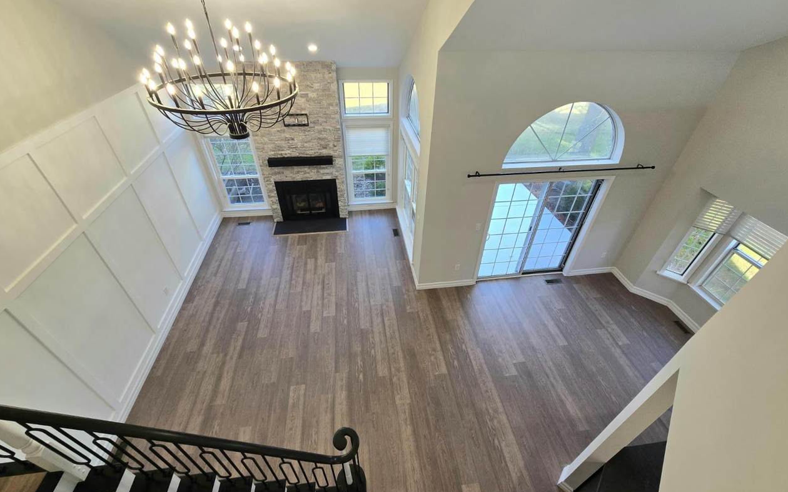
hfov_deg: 105.3
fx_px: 301
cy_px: 249
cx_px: 396
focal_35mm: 14
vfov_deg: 78.6
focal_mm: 2.2
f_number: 2.2
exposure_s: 1/120
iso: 100
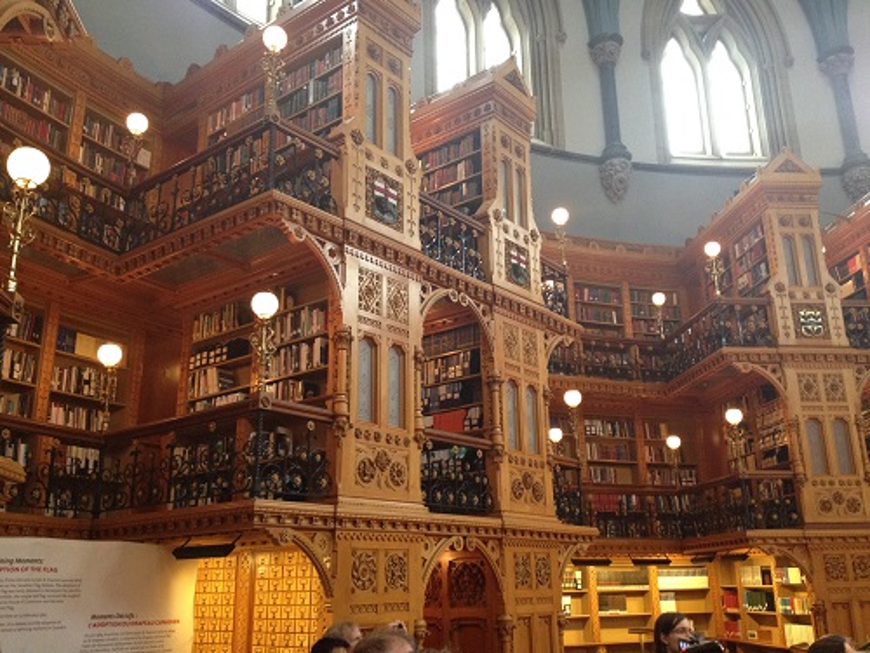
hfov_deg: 52.6
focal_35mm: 35
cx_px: 435
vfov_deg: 40.7
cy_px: 326
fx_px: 880
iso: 200
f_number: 2.4
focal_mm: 4.28
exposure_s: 1/20
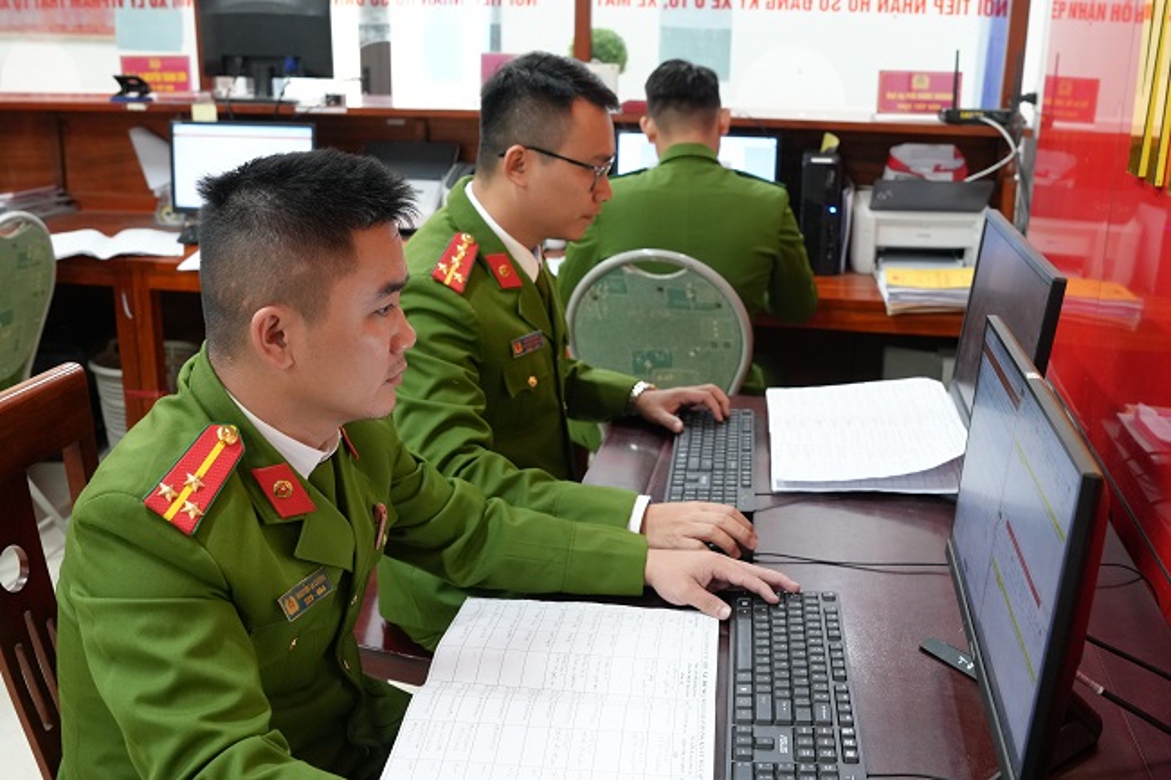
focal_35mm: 36
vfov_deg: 36.9
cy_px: 390
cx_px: 586
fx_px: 1171
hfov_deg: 53.1
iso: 1600
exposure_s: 1/60
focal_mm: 24
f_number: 4
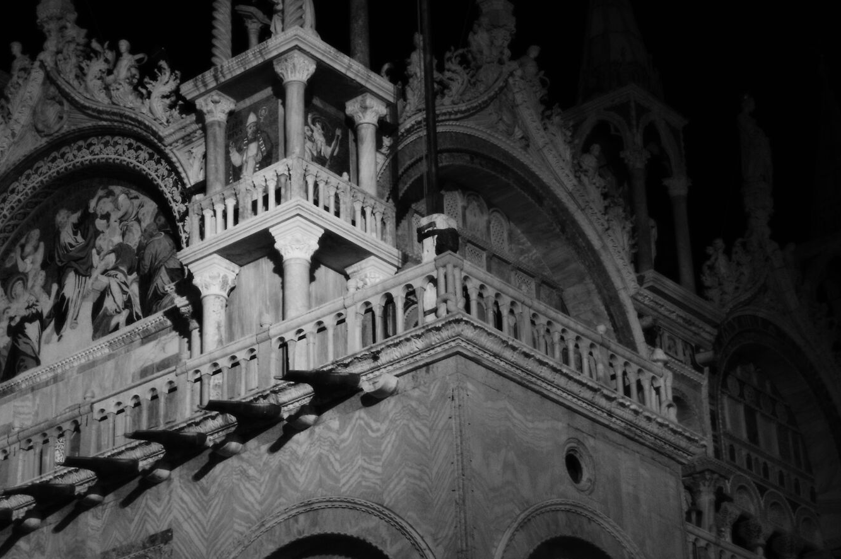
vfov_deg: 15.2
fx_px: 2101
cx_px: 365
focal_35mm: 90
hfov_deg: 22.6
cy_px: 285
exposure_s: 1/60
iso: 1600
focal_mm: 50
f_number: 1.4
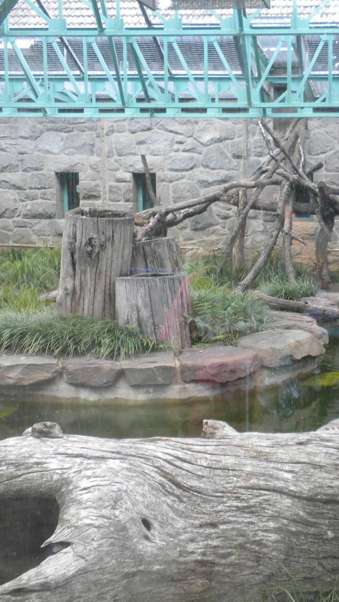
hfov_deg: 21.8
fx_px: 863
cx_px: 300
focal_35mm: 54
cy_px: 300
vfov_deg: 38.5
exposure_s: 1/59.8
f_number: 3.5
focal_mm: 6.6
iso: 82
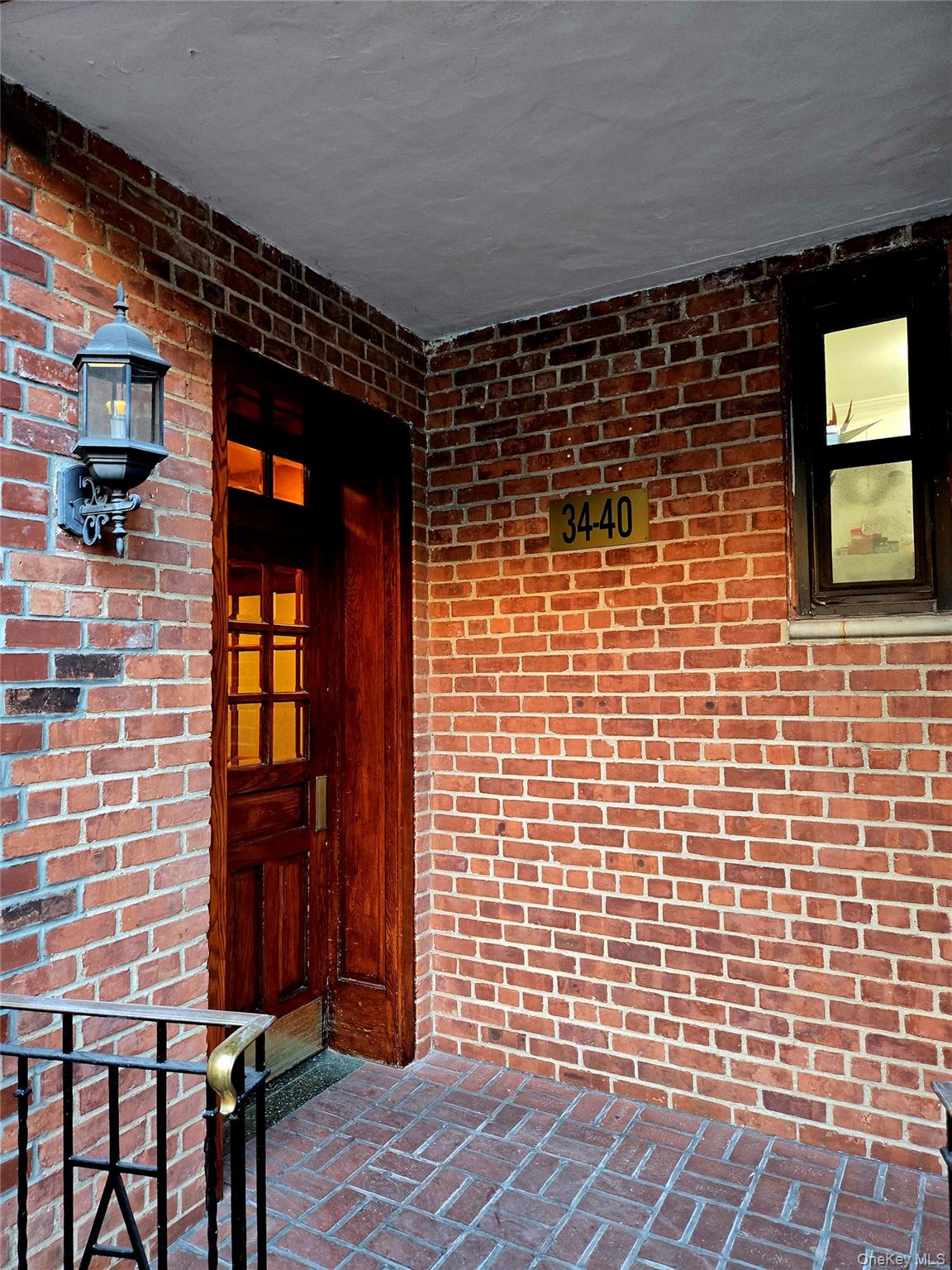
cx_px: 476
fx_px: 843
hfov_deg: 58.9
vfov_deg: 73.9
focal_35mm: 23
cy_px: 635
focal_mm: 5.4
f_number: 1.8
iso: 500
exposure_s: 1/120
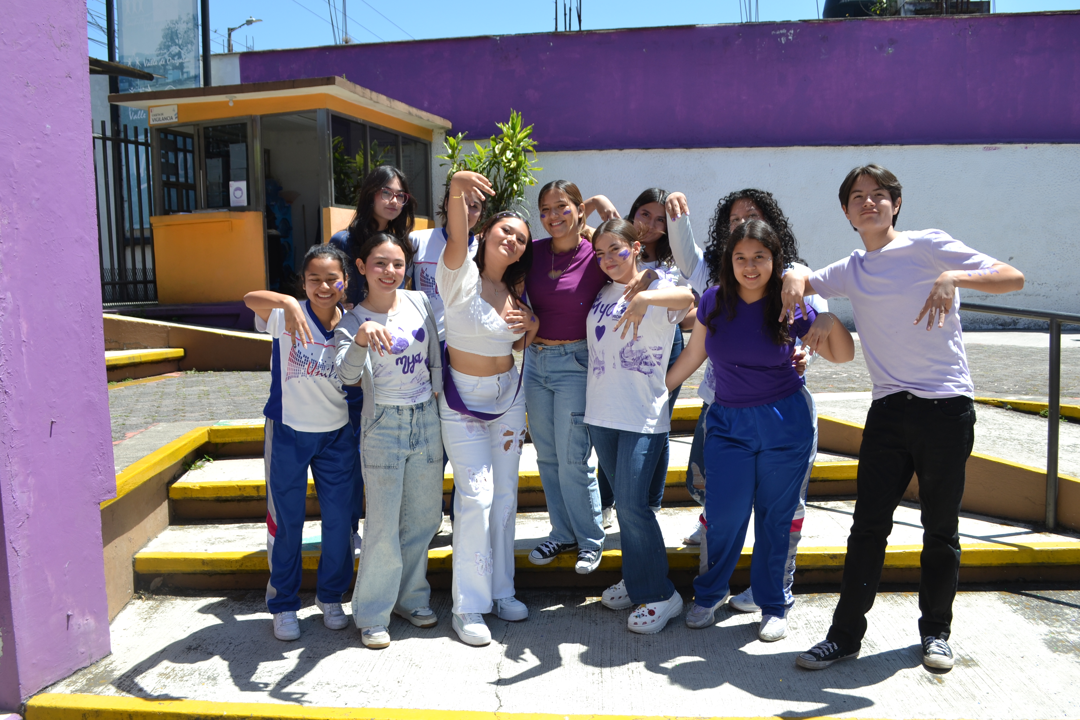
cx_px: 540
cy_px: 360
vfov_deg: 43.6
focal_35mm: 30
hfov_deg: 61.9
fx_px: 900
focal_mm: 20
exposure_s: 1/200
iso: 100
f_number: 7.1
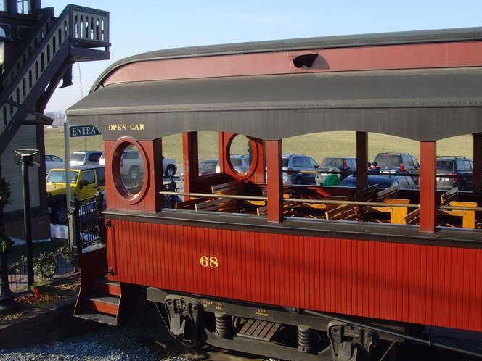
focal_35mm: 47
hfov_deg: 40.4
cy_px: 163
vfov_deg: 30.9
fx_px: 654
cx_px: 261
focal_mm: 6.6
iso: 80
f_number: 6.3
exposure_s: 1/125
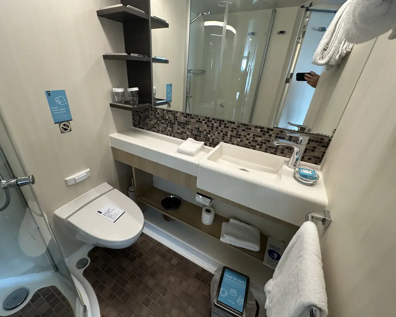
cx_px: 185
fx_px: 176
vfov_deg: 84.1
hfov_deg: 96.6
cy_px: 157
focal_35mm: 15
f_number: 2.2
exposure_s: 1/60
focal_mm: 2.22
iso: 160
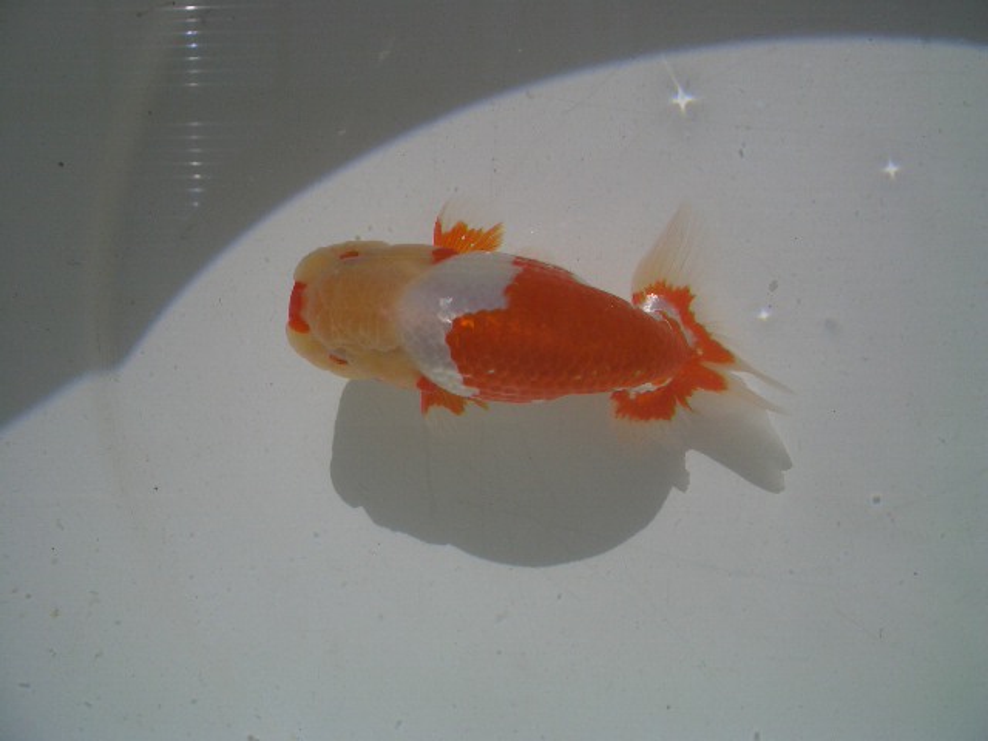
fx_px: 999
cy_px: 370
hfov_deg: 52.6
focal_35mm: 35
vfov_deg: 40.7
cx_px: 494
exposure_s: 1/2000
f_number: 4.3
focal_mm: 5.8
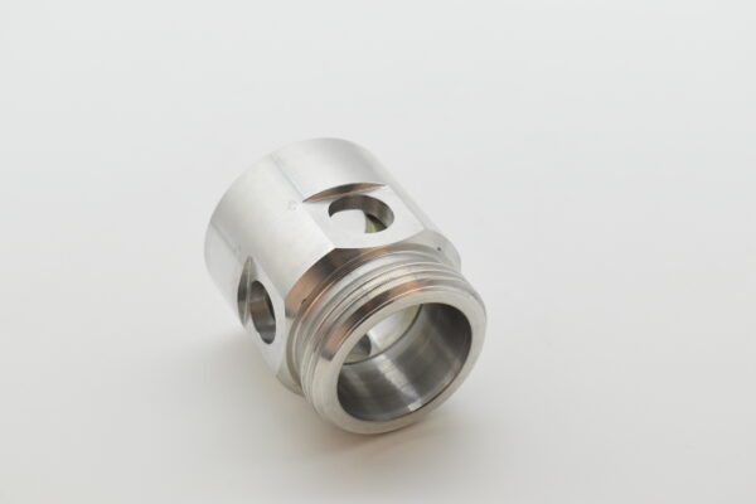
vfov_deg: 19.7
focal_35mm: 69
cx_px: 378
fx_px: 1449
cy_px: 252
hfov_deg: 29.2
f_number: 8
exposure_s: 1/1600
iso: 1600
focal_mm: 46
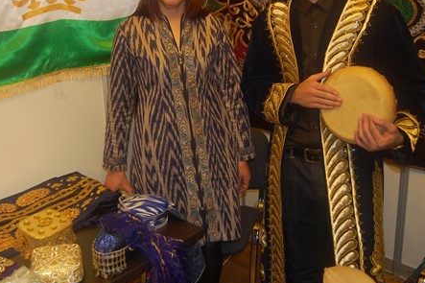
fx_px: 460
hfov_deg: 49.3
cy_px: 87
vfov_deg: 33.8
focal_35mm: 39
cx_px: 172
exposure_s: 1/60
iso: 400
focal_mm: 18
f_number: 3.5
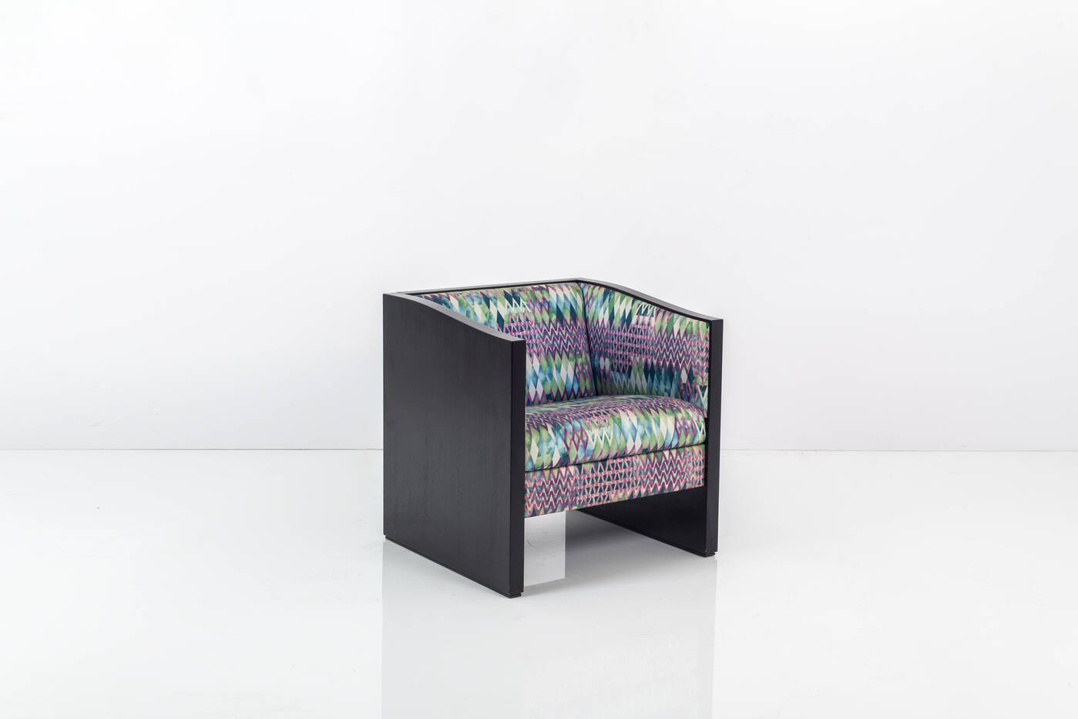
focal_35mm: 50
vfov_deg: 27.0
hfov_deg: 39.6
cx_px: 539
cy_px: 360
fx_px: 1498
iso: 100
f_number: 10
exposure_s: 1/160
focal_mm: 50
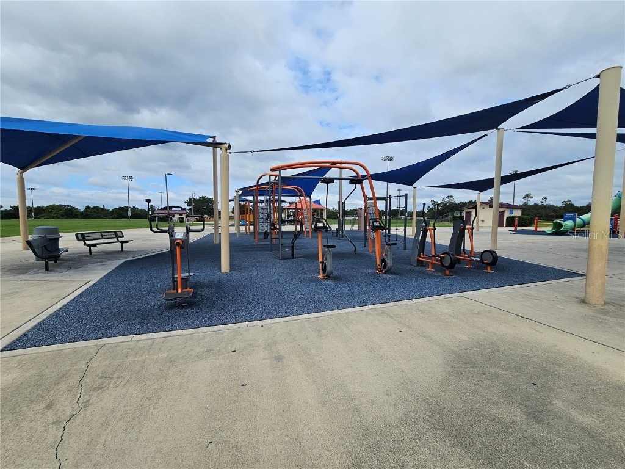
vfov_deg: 89.9
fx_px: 235
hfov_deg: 106.2
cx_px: 312
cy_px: 234
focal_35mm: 13
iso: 50
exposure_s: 1/3300
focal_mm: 2.2
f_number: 2.2
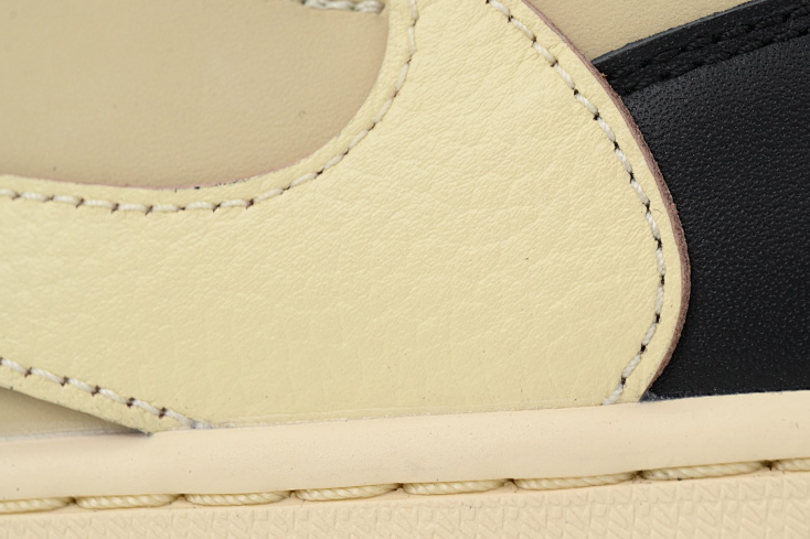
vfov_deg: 9.0
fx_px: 3442
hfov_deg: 13.4
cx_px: 554
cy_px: 191
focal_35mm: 153
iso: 400
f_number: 11
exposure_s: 1/100
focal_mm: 104
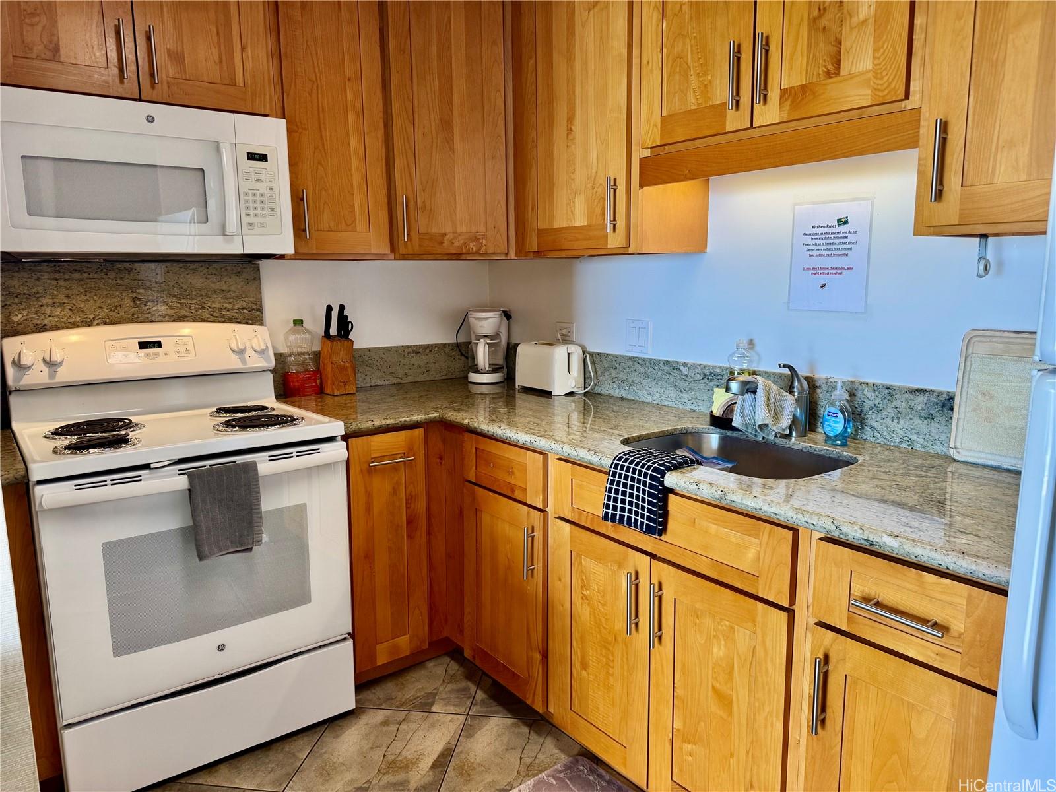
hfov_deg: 71.6
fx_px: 732
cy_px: 396
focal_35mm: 24
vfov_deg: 56.8
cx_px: 528
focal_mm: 6.76
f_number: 1.78
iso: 100
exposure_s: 1/120
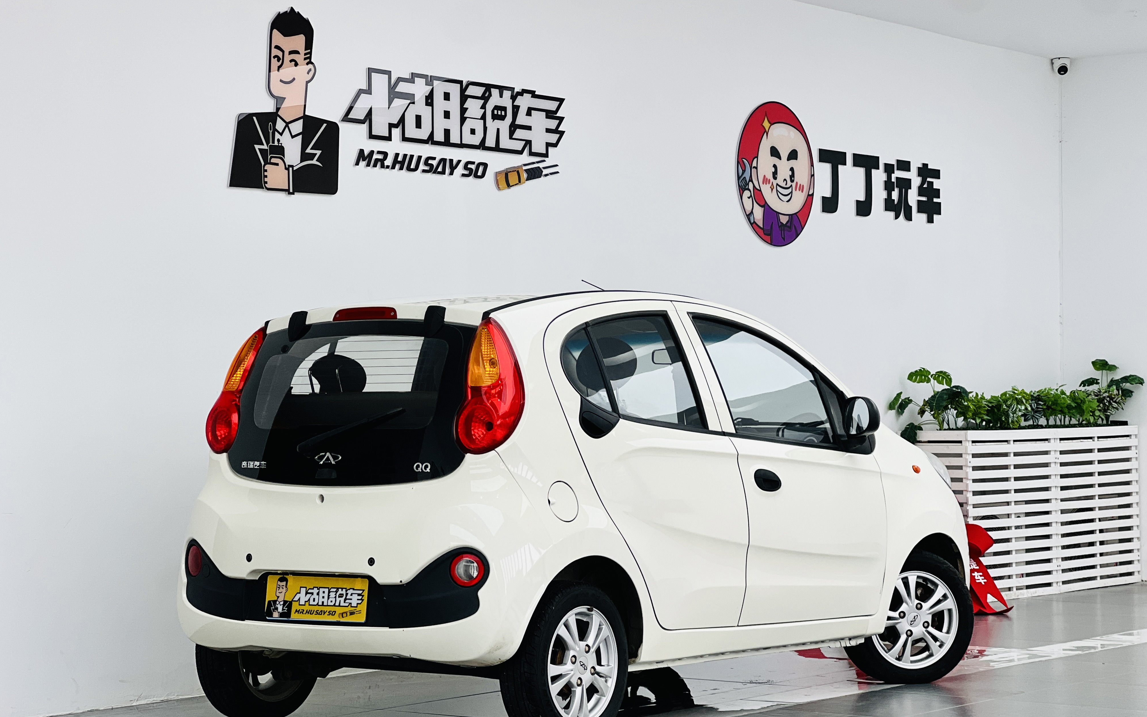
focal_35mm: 82
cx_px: 573
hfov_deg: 25.2
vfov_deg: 15.9
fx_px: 2563
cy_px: 396
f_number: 2.8
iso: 50
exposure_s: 1/100
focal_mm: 9
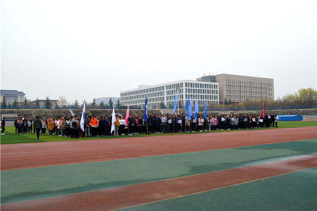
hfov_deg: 57.3
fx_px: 290
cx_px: 158
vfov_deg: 39.9
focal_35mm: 33
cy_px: 106
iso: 100
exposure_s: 1/125
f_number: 5.6
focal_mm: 22
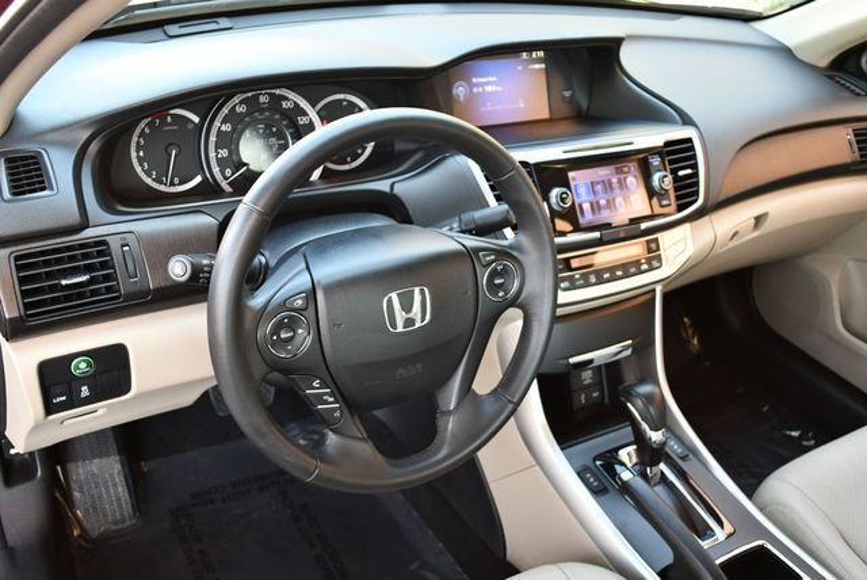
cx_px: 434
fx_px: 868
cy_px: 290
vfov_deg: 36.9
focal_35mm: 36
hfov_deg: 53.1
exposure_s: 1/200
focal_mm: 18
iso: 800
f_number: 3.5
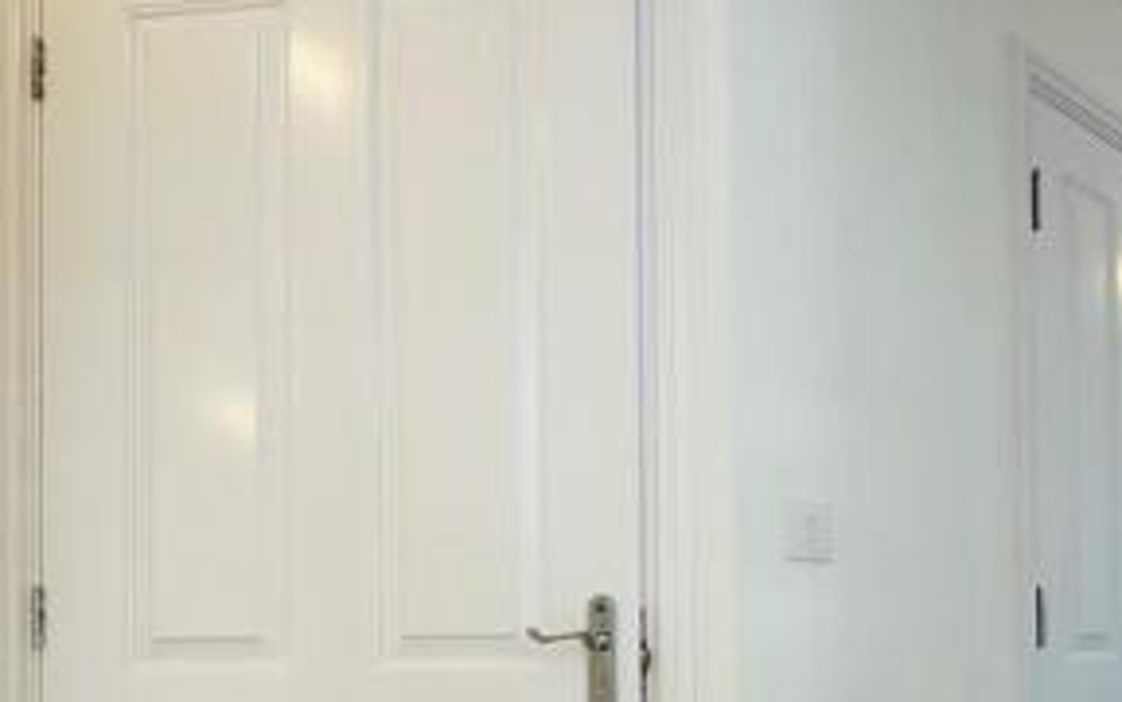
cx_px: 727
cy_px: 634
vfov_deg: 38.9
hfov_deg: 61.7
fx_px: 917
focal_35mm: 30
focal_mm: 2.22
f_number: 2.2
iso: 80
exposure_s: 1/100
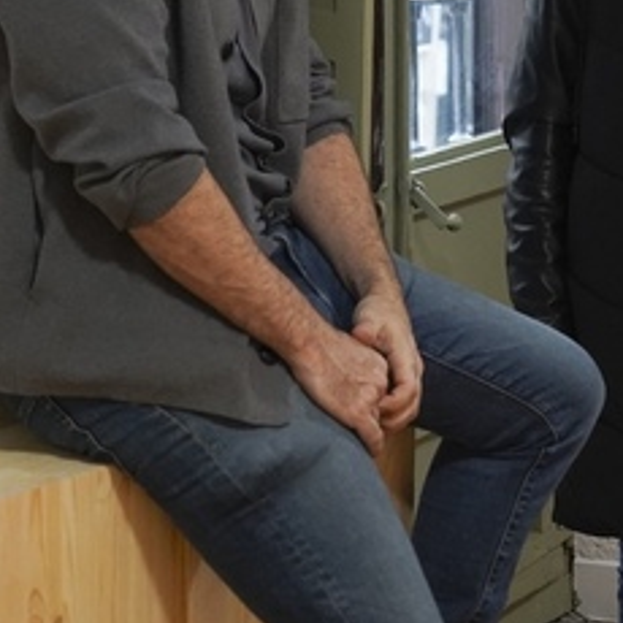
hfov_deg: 12.2
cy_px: 27
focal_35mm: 142
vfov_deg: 12.2
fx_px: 2891
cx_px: 590
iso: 3200
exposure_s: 1/100
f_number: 5
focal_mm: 53
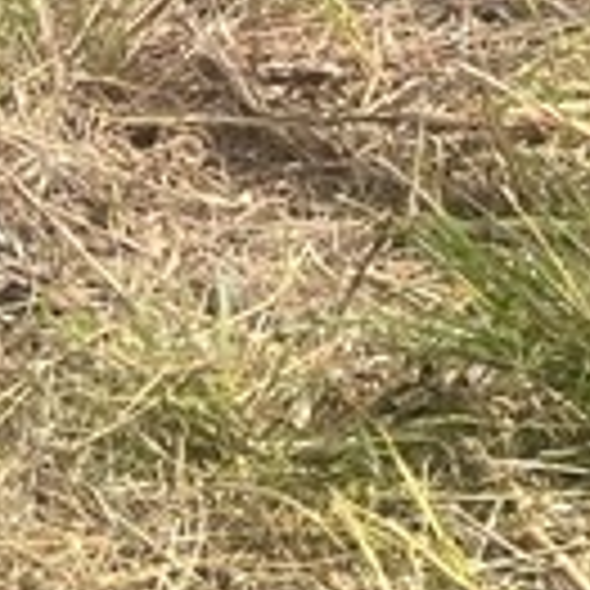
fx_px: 3452
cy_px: -928
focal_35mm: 179
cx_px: 252
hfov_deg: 9.8
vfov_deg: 8.7
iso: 50
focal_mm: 5.7
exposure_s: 1/2299
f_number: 1.5
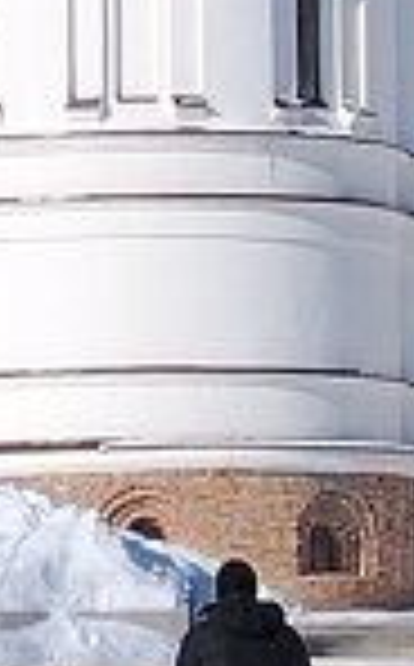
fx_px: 5691
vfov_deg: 6.7
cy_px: 83
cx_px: 72
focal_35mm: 314
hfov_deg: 4.2
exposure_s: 1/2117
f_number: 1.75
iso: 100
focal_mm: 5.25
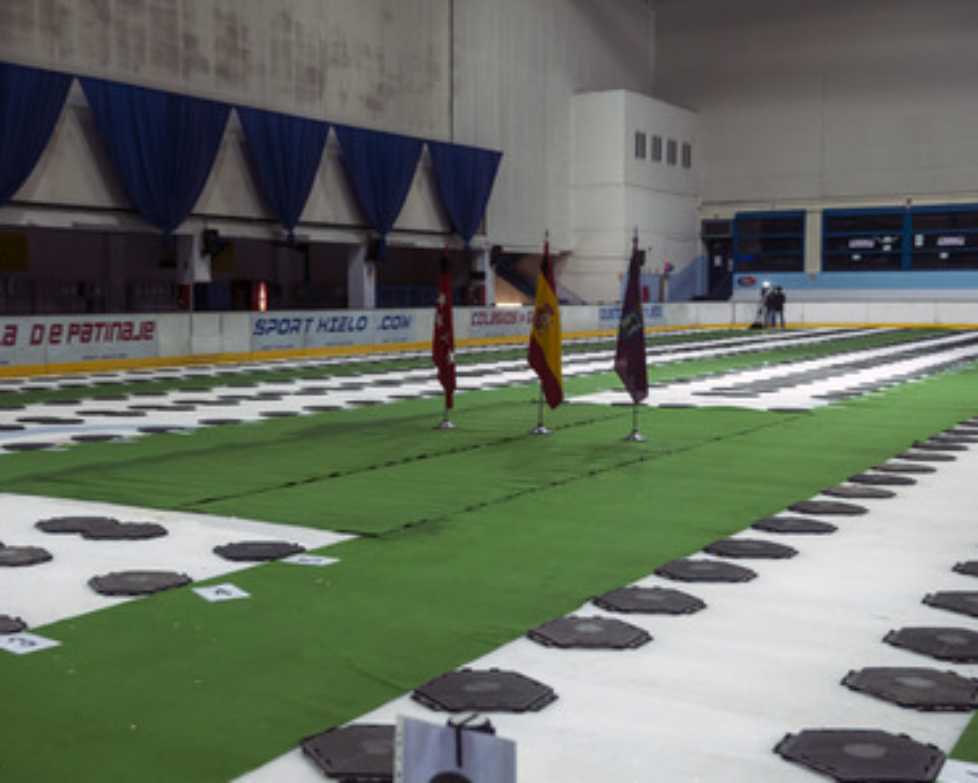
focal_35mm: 41
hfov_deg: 44.6
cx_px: 409
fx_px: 1187
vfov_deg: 36.5
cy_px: 393
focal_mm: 24
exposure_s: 1/80
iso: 800
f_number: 3.2
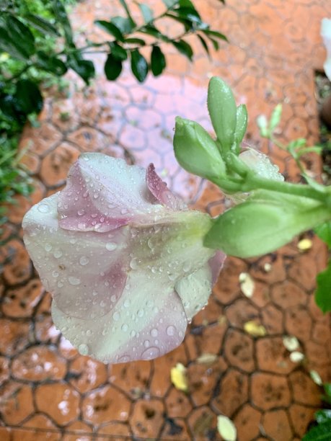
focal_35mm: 26
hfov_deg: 53.1
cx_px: 166
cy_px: 220
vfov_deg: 67.3
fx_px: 331
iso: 80
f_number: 1.8
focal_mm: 4.25
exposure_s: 1/121
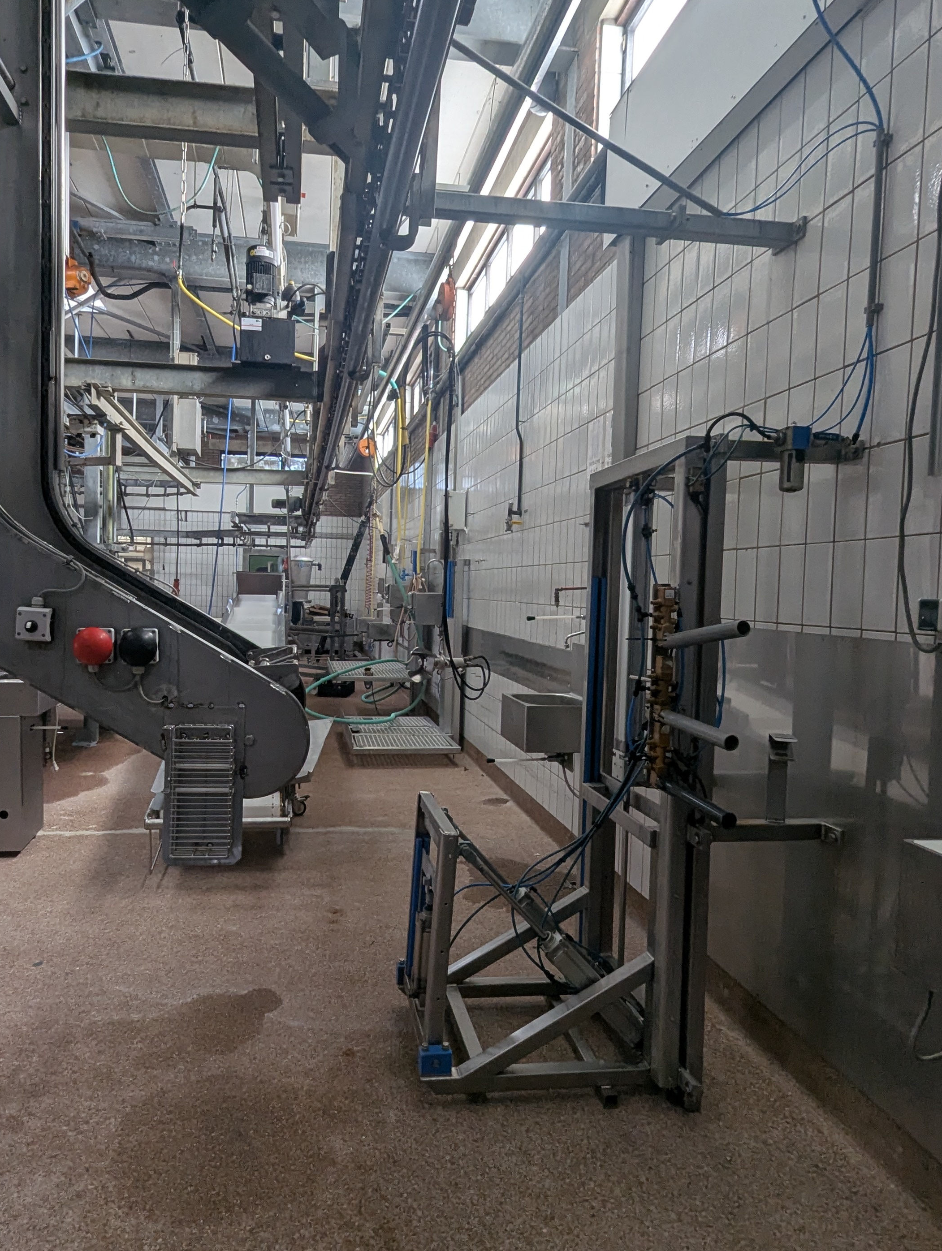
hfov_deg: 68.2
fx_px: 688
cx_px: 381
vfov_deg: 84.6
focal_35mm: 19
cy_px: 622
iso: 117
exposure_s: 1/102
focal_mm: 1.95
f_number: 2.2
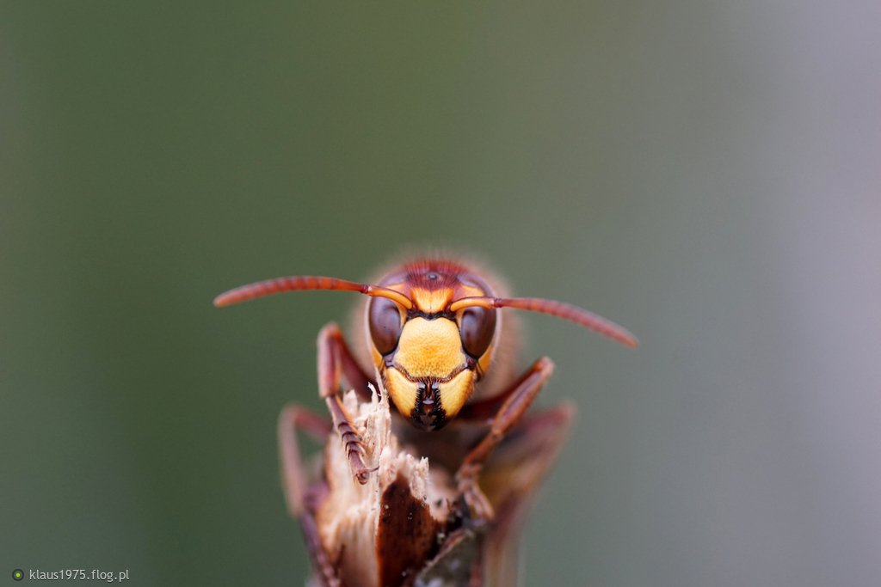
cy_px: 294
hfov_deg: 15.2
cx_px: 440
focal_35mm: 135
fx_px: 3304
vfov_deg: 10.2
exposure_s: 1/160
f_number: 4
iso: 640
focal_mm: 90
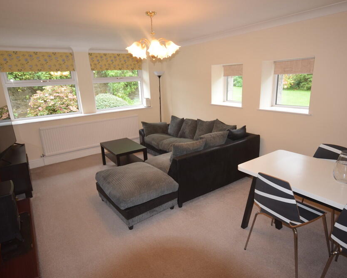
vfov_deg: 61.8
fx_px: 232
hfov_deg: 73.6
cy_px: 140
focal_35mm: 23
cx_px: 173
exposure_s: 1/80
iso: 800
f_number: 4.5
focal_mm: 13
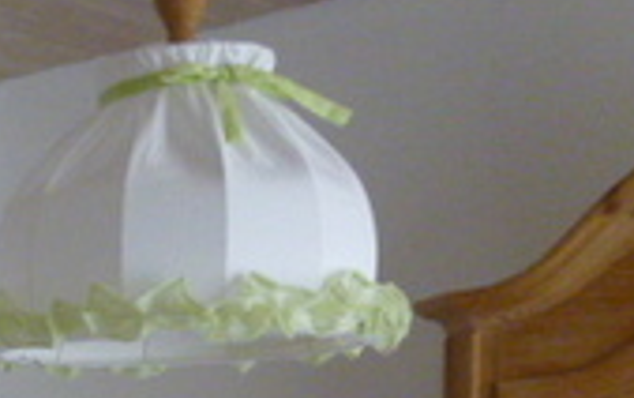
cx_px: -415
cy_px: 683
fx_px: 1591
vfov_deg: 13.1
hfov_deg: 18.8
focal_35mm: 92
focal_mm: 4.5
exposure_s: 1/8
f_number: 3.1
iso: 400
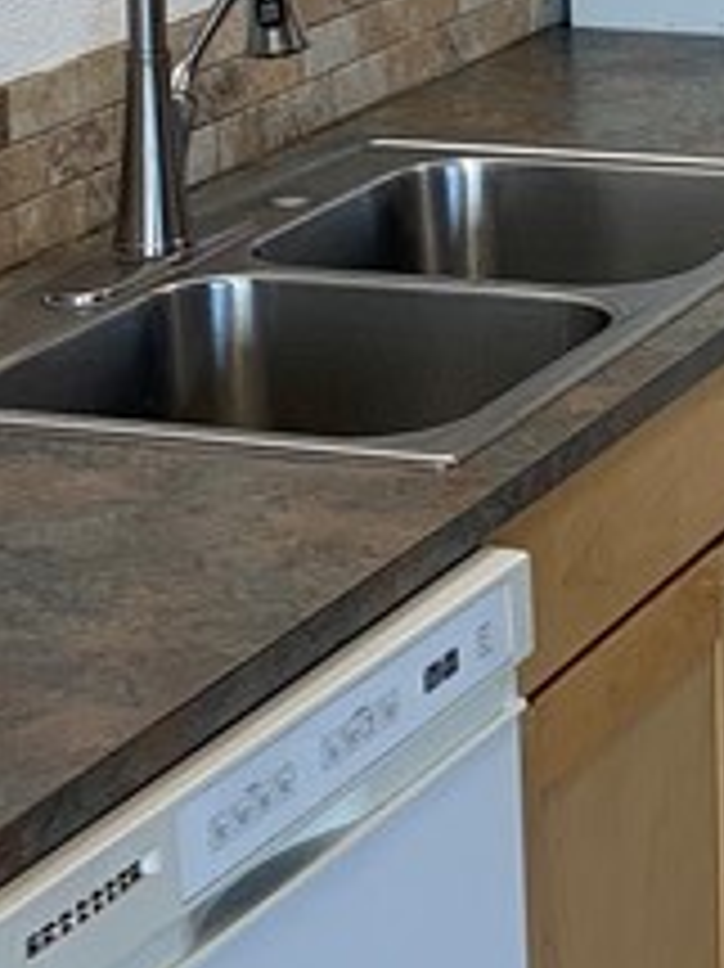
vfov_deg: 15.4
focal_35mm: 124
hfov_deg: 11.2
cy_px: -135
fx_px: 3461
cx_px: 1286
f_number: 1.8
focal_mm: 4.25
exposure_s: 1/60
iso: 50
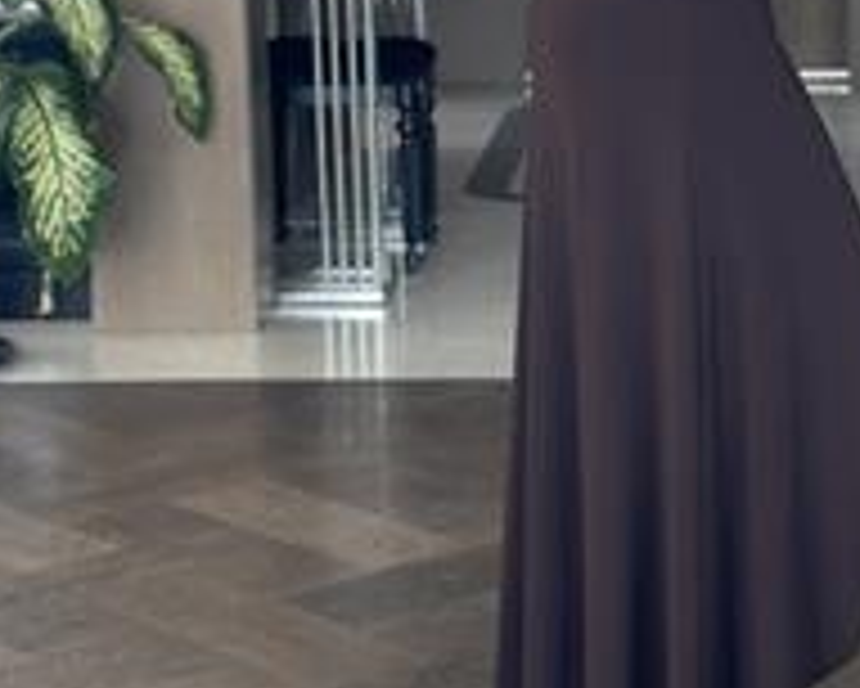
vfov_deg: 12.4
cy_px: 63
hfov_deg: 15.4
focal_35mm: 124
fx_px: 3158
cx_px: 689
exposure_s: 1/108
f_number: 1.78
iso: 125
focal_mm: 6.86
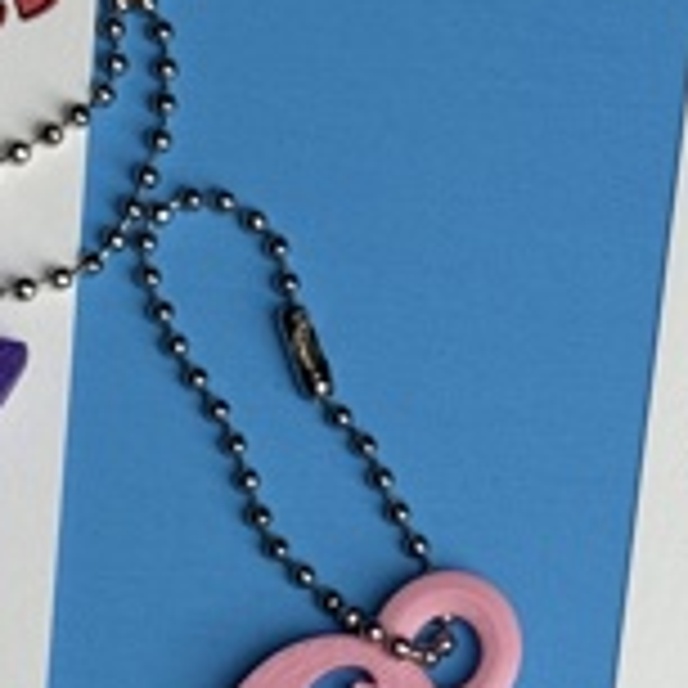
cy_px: 670
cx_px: 596
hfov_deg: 9.0
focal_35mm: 194
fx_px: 4362
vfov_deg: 9.0
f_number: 1.78
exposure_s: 1/182
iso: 50
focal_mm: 6.76
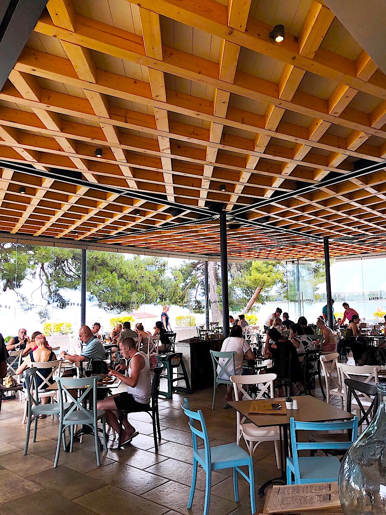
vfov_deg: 63.4
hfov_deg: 49.7
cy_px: 258
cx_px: 193
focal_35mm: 28
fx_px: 416
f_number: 1.8
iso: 20
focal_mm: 3.99
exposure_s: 1/355
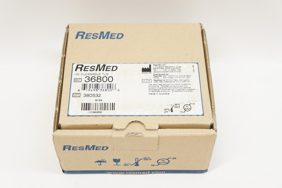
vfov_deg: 23.7
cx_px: 141
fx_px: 446
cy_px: 94
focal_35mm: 57
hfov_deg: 35.1
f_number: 7.1
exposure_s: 1/30
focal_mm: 38
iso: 400
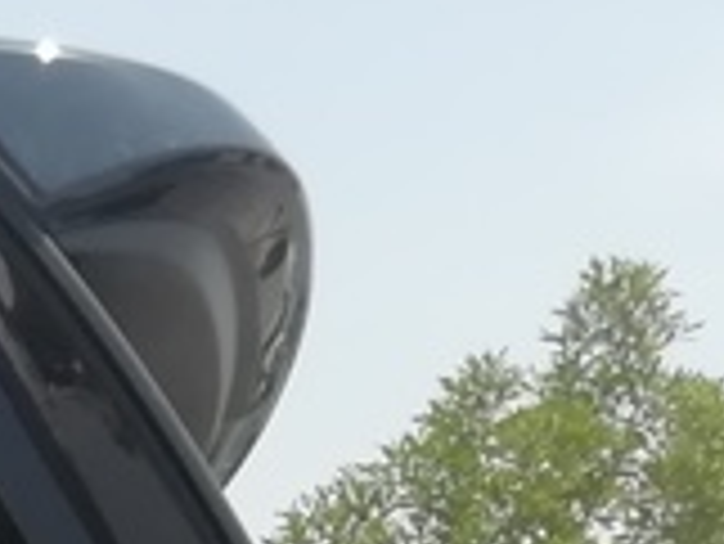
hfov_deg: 14.4
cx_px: -328
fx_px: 2700
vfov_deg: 10.0
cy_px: 1326
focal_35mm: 129
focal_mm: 3.46
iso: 50
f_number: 2.2
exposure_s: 1/1239
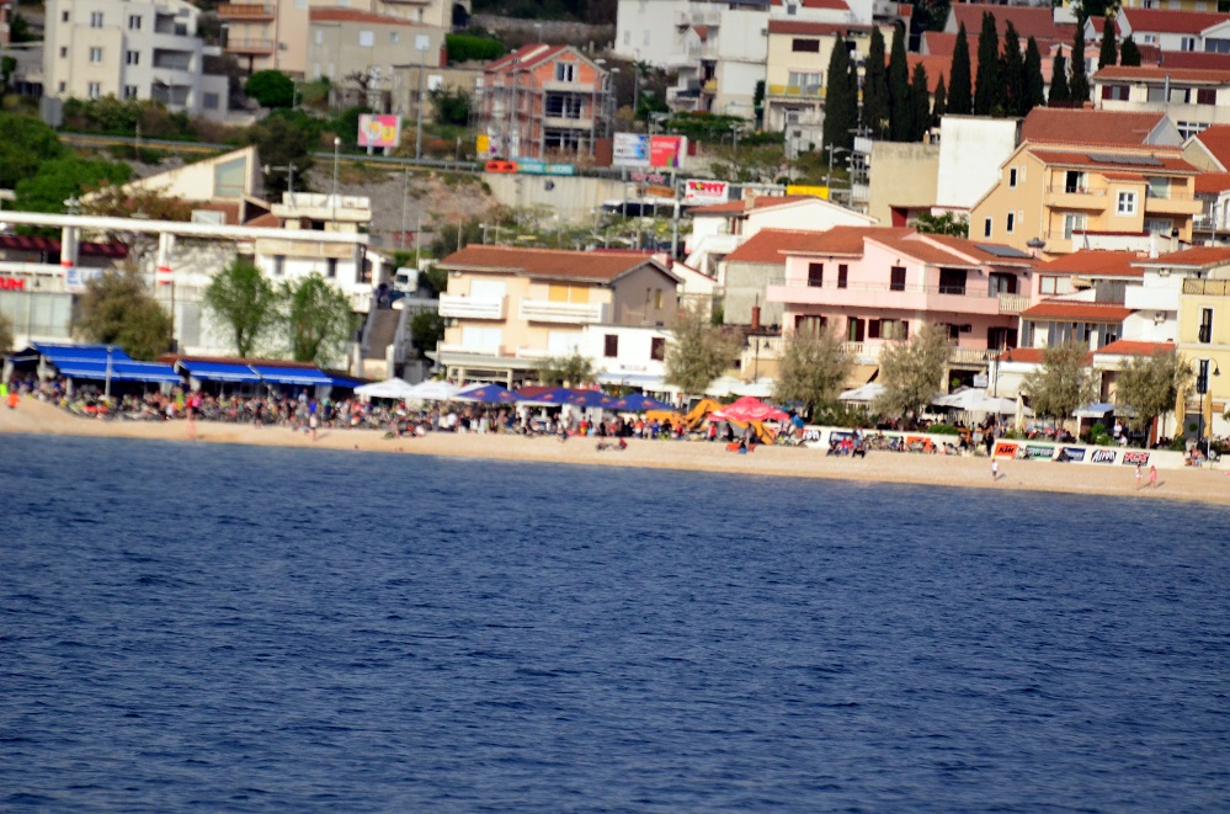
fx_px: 15338
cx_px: 615
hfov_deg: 4.6
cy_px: 407
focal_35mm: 450
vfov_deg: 3.0
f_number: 5.6
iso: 800
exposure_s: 1/3200
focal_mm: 300
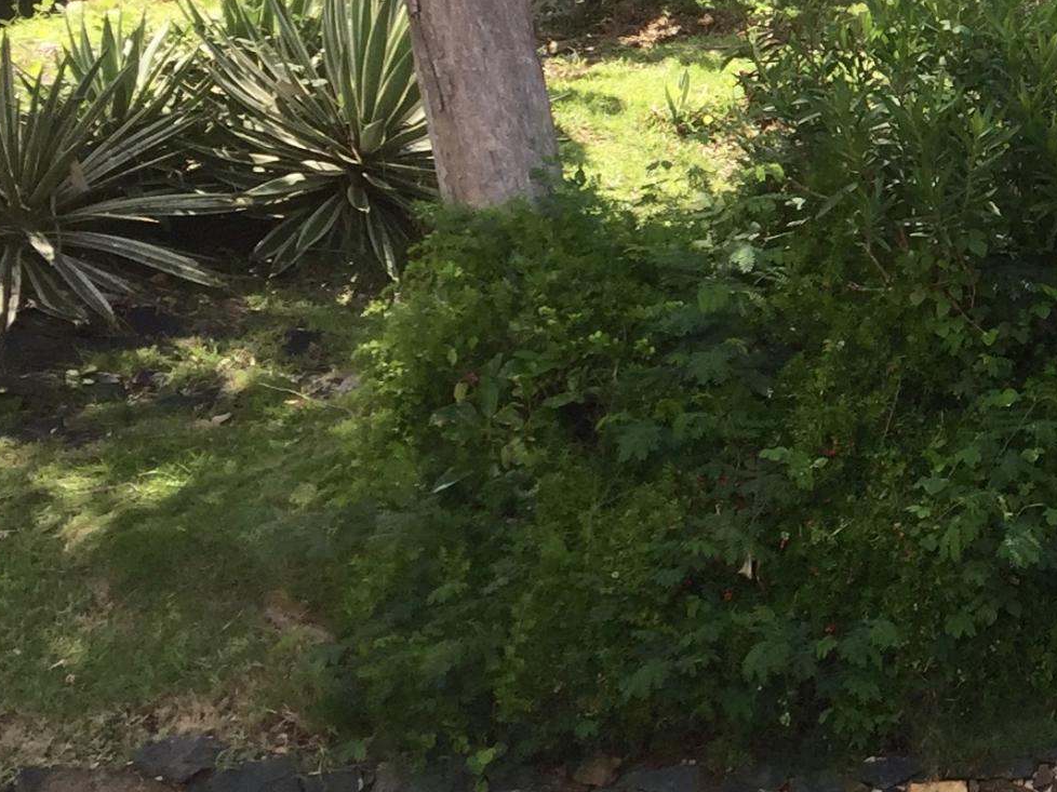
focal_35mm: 89
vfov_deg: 16.4
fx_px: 2717
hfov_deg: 19.7
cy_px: 123
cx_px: 1488
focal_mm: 4.15
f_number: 2.2
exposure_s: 1/520
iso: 32
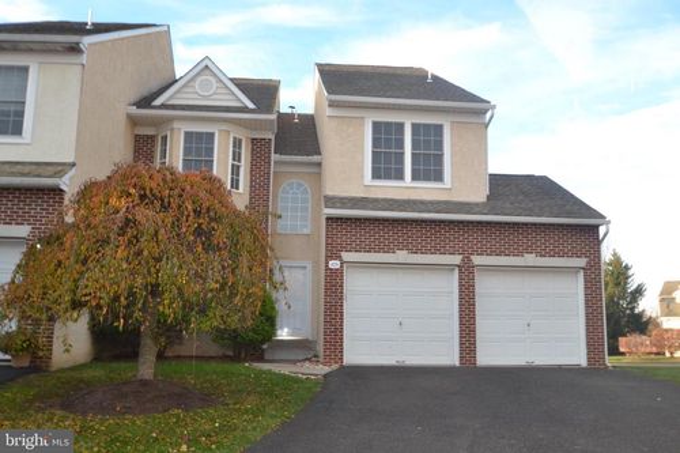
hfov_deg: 57.2
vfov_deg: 39.9
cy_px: 226
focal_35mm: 33
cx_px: 340
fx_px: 623
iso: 140
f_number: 4.5
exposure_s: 1/125
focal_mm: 22
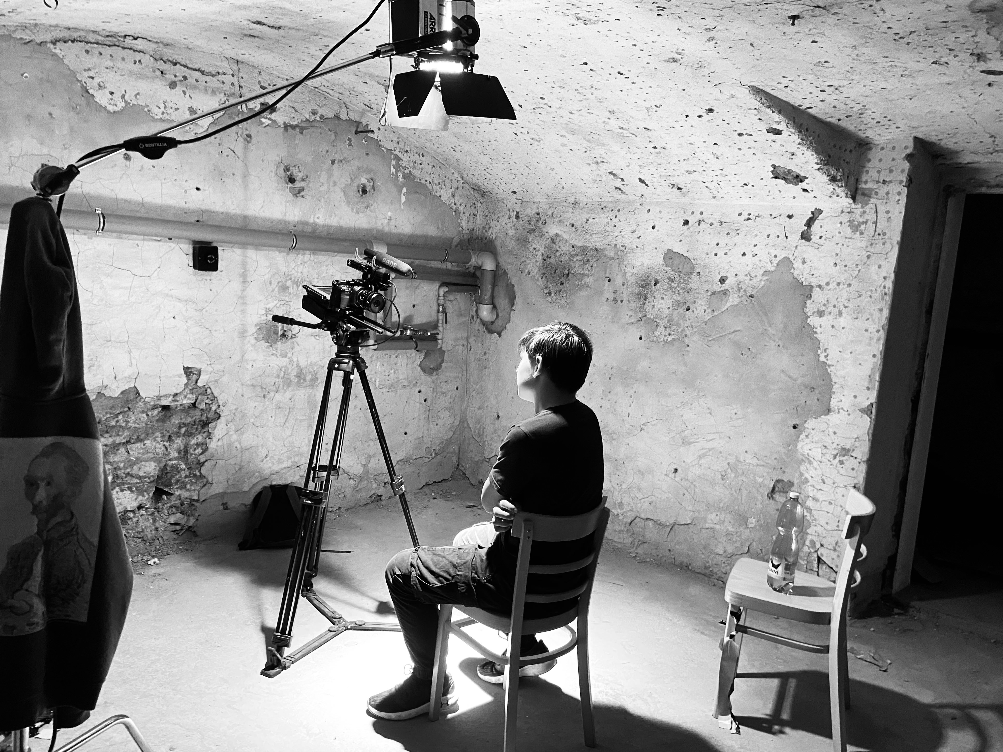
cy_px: 368
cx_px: 492
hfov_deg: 65.3
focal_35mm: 27
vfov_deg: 51.3
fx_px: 782
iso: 320
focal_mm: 4.25
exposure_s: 1/50
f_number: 1.8
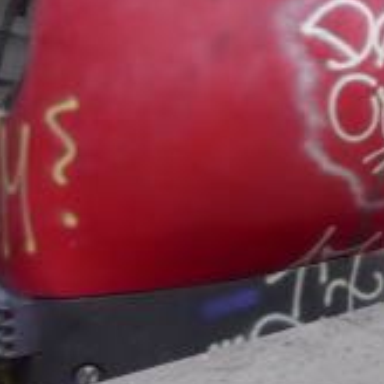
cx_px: 515
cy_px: 15
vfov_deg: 21.5
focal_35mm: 78
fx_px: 979
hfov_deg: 20.1
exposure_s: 1/200
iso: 1600
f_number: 2
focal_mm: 6
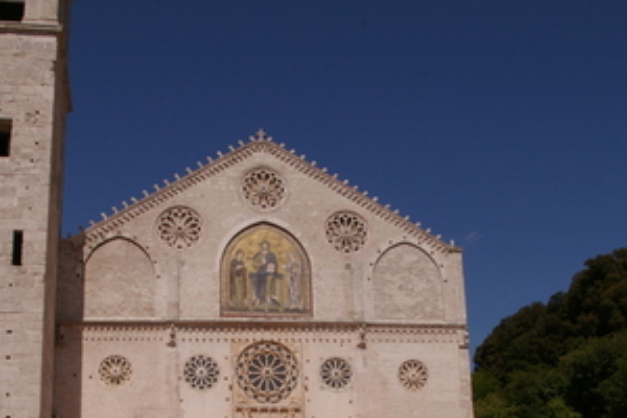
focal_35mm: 50
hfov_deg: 39.4
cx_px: 247
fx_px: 871
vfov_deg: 26.4
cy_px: 346
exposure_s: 1/250
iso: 200
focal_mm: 20
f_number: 16
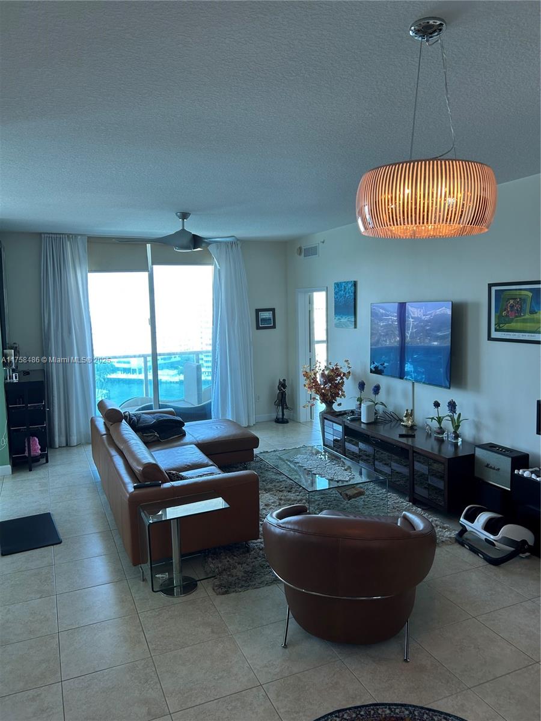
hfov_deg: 53.1
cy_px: 360
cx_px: 270
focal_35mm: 26
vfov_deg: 67.3
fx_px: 542
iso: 64
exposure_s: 1/120
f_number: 1.5
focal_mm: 5.7
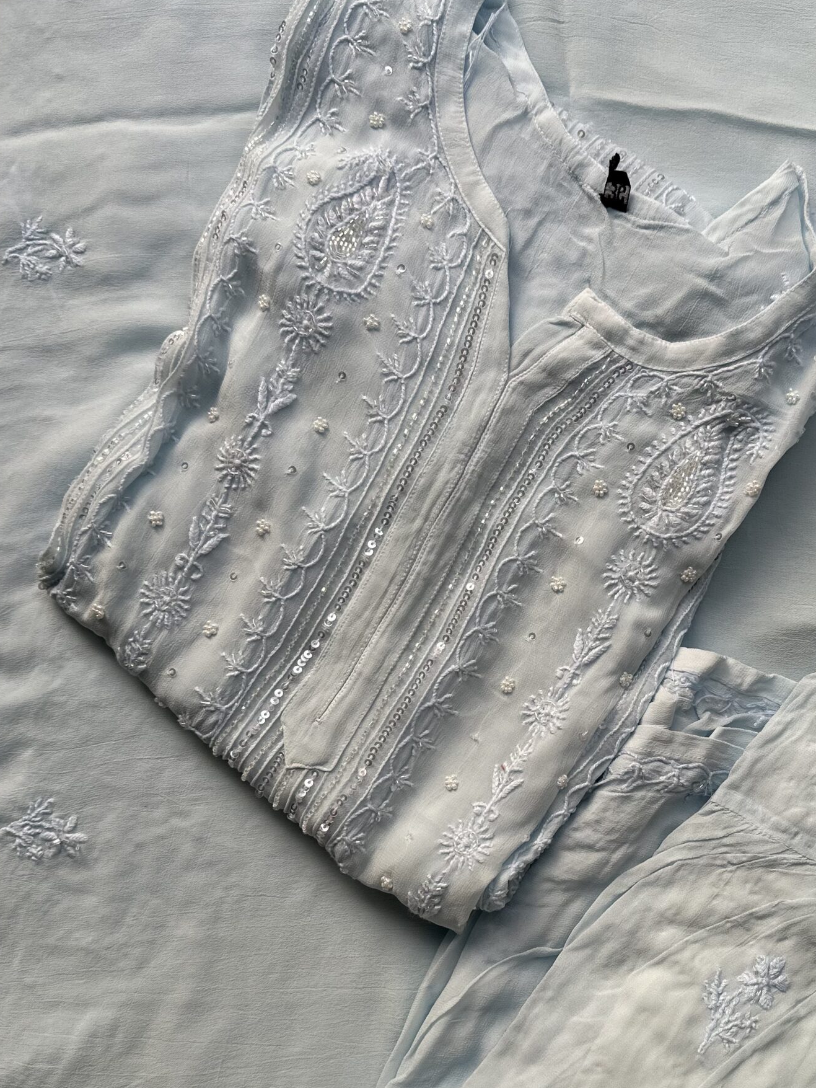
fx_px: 1100
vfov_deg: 52.2
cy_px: 667
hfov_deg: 40.2
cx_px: 548
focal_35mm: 35
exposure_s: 1/361
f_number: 1.78
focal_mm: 6.86
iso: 80
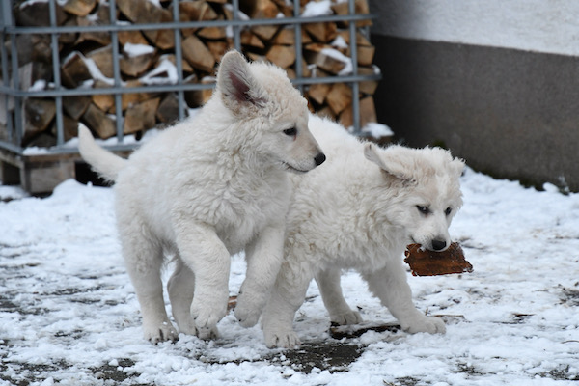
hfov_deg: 17.1
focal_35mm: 120
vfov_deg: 11.4
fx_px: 1930
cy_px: 193
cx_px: 290
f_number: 4
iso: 1400
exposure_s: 1/500
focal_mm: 80
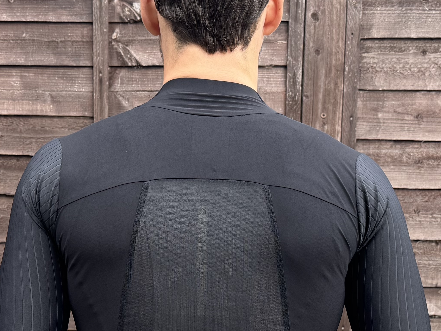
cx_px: 189
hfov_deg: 28.9
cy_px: 271
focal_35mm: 67
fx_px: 854
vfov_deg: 21.6
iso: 64
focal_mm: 6.76
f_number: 1.78
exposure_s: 1/264
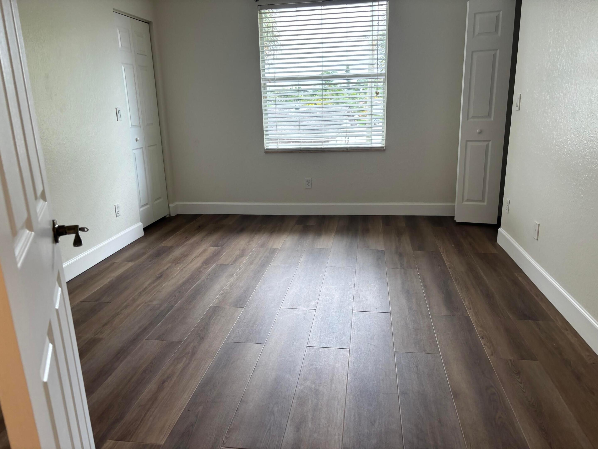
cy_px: 224
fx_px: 449
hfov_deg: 67.3
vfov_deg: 53.1
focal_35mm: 26
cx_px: 299
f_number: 1.6
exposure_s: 1/120
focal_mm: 5.96
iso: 80
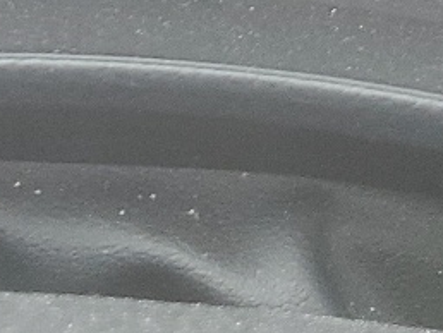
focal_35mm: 161
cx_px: 29
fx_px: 2062
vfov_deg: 8.2
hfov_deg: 12.2
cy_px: -575
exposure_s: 1/60.2
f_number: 1.5
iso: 98
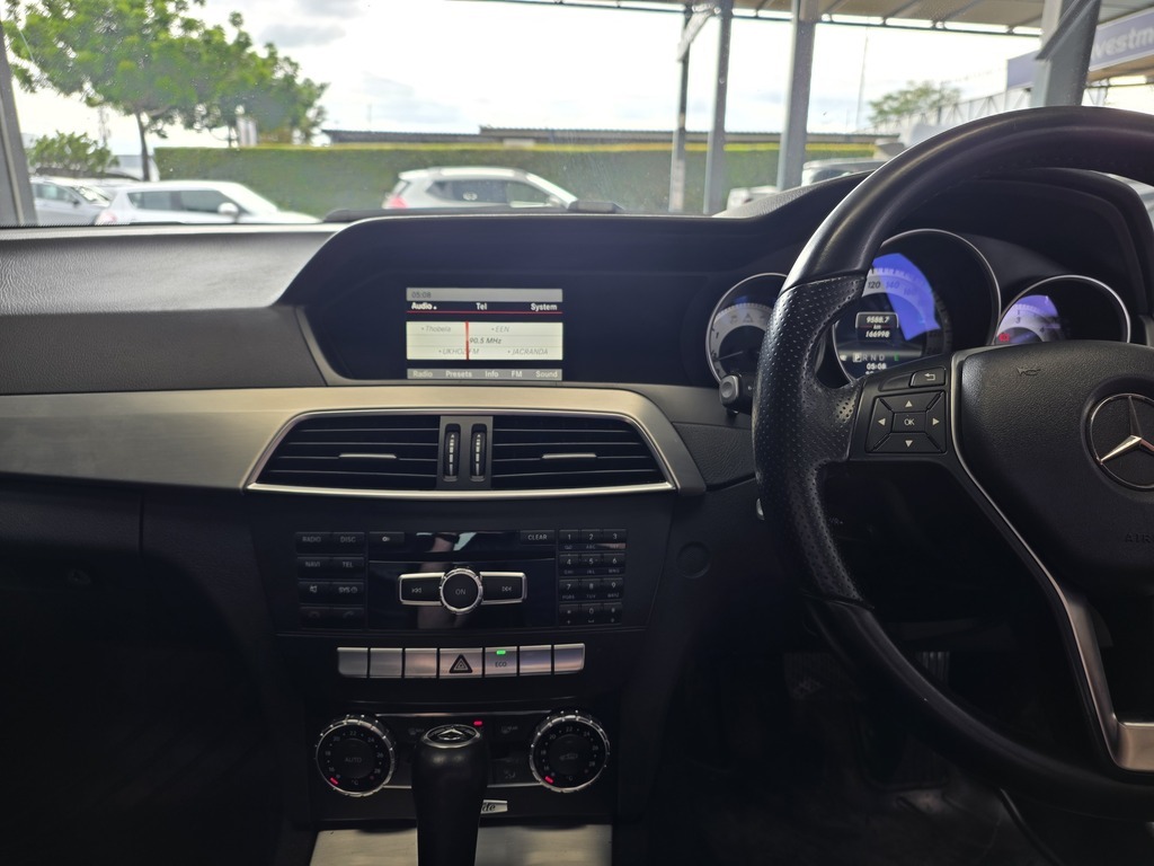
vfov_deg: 58.9
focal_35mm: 23
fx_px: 767
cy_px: 433
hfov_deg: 73.9
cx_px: 577
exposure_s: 1/60
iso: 16
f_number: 1.7
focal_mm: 6.25
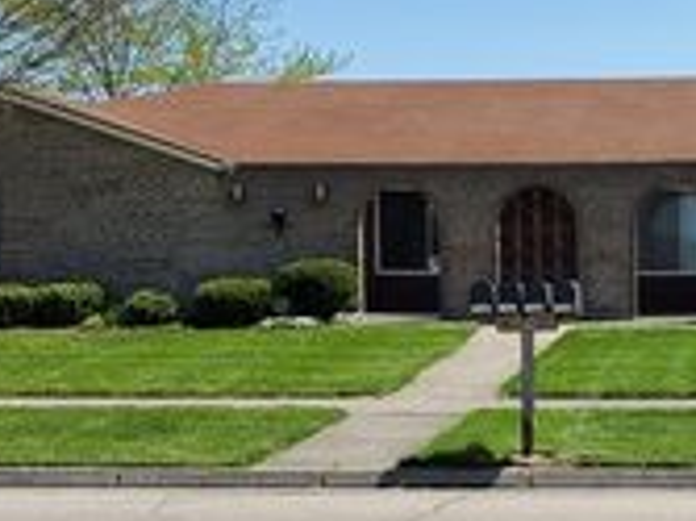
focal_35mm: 78
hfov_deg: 24.6
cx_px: 575
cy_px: 356
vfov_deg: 18.8
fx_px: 1567
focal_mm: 4.3
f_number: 2.4
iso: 50
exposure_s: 1/1590
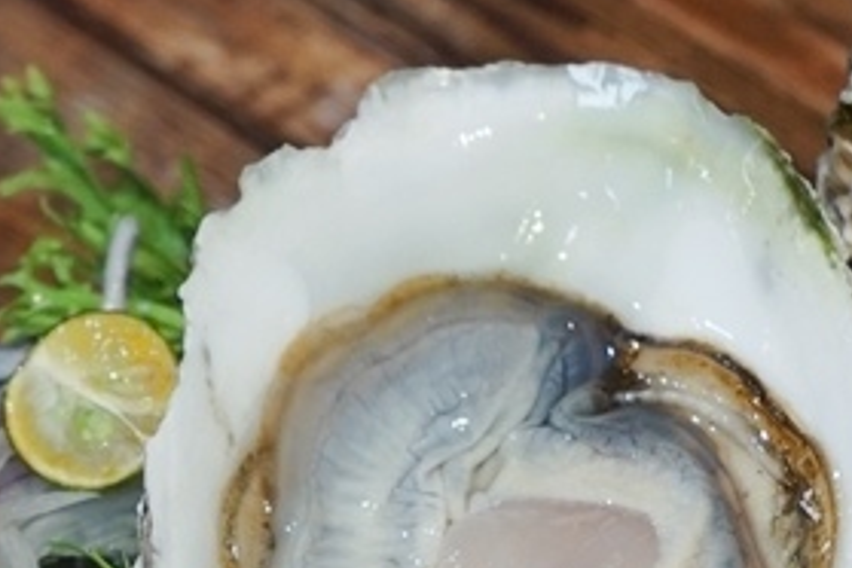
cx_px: 232
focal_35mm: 201
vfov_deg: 6.8
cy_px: 643
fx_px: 4757
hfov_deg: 10.2
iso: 1000
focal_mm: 70
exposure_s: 1/80
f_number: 5.6
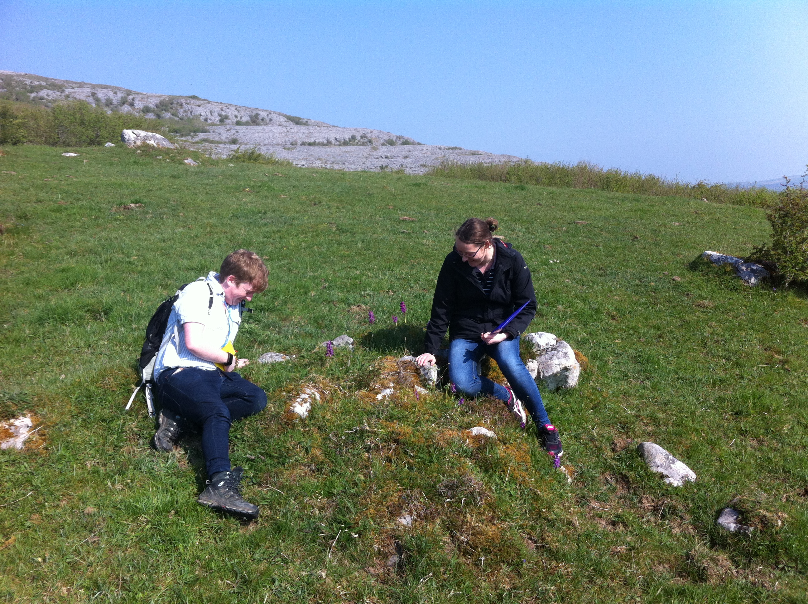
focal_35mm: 35
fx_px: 816
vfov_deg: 40.6
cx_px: 404
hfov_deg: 52.7
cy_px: 302
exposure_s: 1/838
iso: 80
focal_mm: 3.85
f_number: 2.8
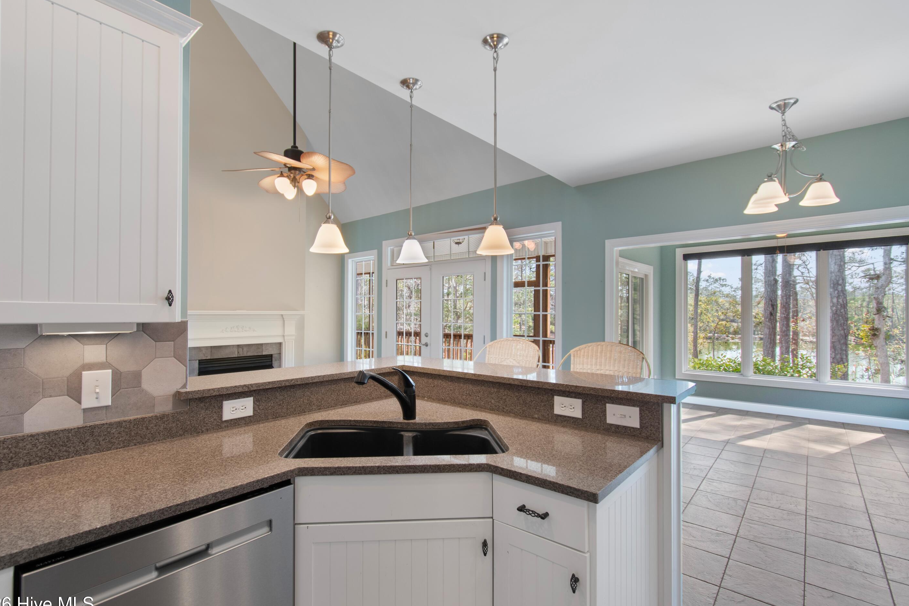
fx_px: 404
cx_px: 441
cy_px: 310
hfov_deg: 96.7
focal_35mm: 16
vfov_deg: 73.7
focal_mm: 10
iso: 100
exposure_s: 1/20
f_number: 4.5
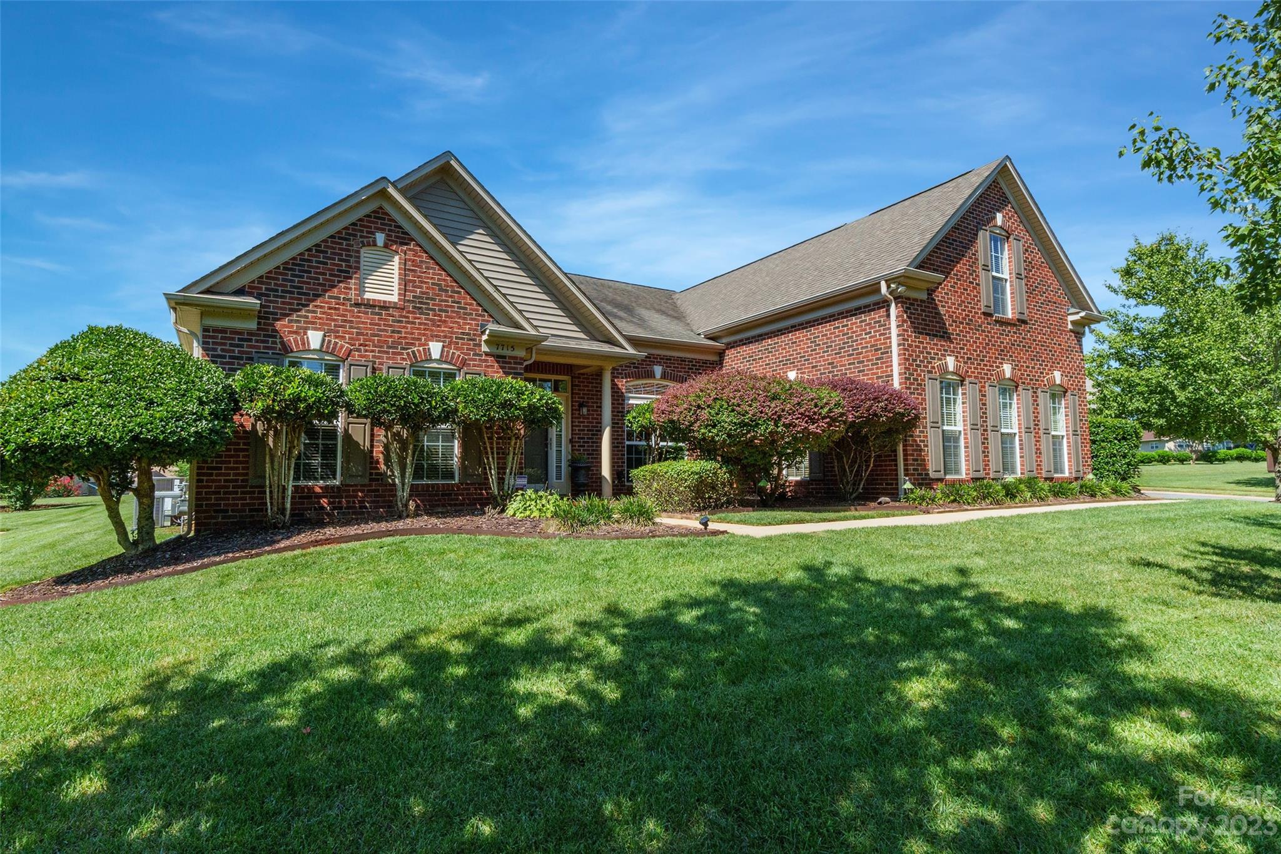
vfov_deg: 72.0
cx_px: 640
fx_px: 587
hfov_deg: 95.0
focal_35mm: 16
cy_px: 427
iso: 800
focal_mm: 11
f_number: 11
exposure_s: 1/640
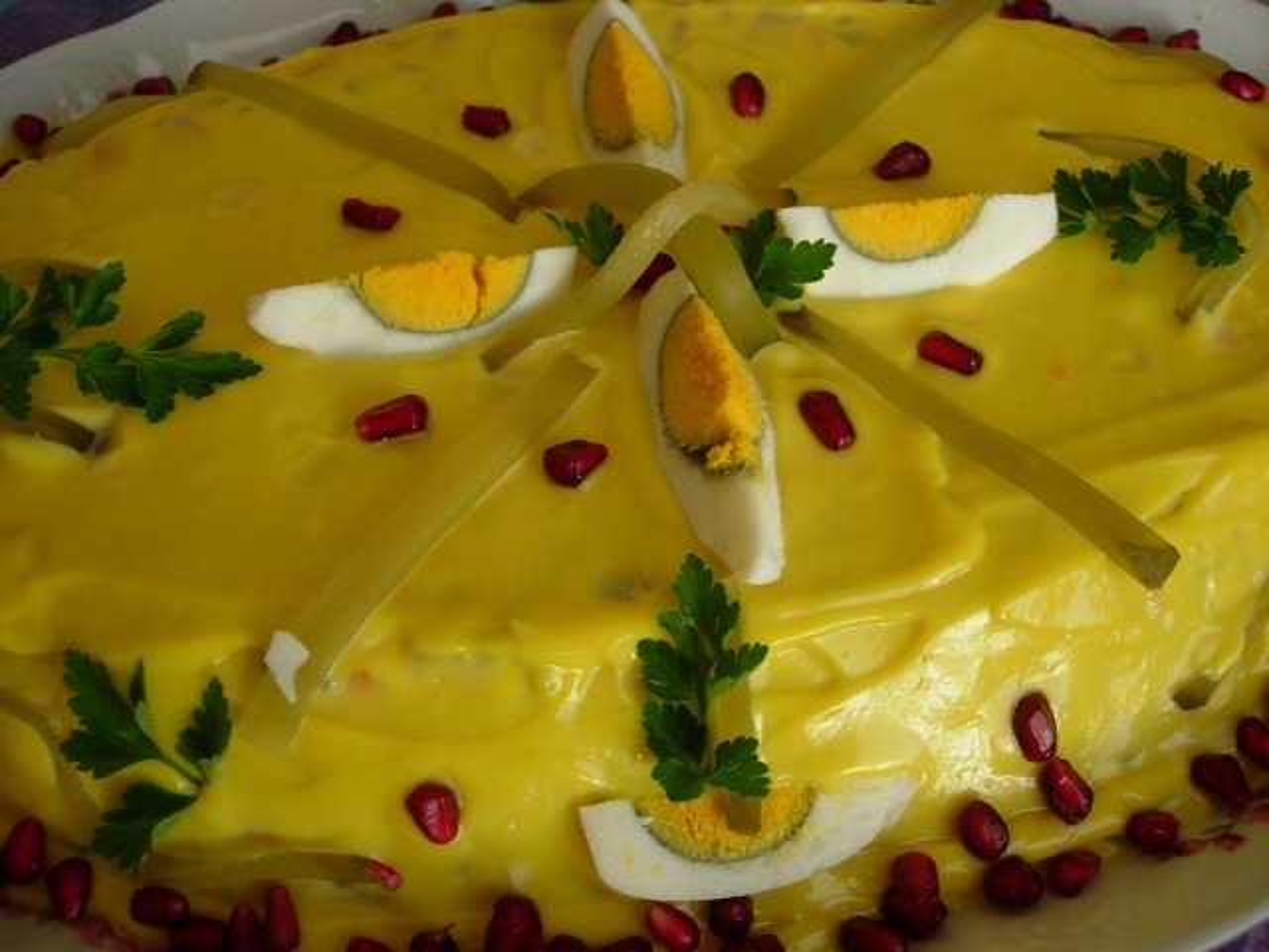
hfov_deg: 49.0
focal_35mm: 38
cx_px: 634
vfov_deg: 37.7
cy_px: 476
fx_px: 1393
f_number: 2.8
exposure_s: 1/40.3
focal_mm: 7.8
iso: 64
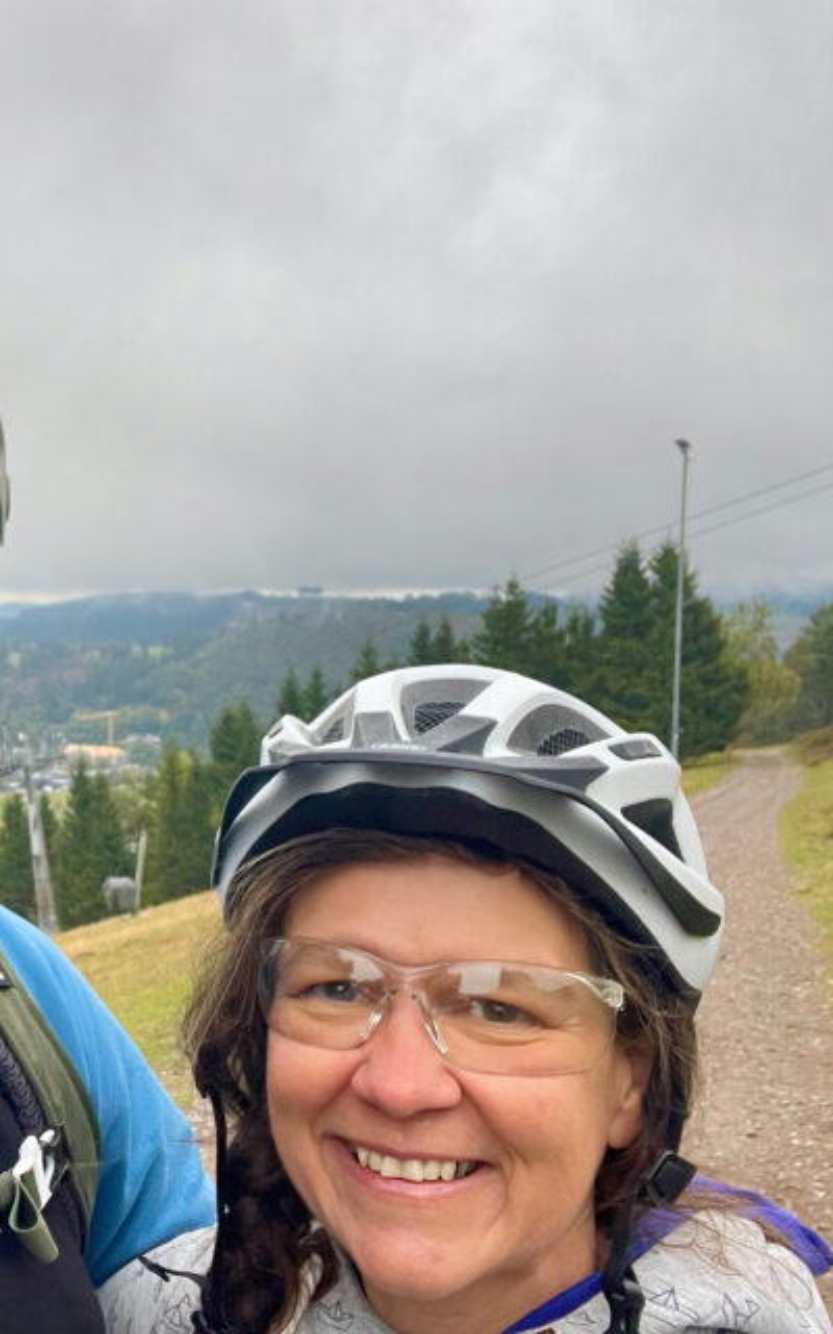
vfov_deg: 50.4
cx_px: -50
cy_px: 700
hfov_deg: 29.9
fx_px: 1417
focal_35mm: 39
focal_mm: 2.71
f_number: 2.2
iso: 100
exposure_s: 1/82
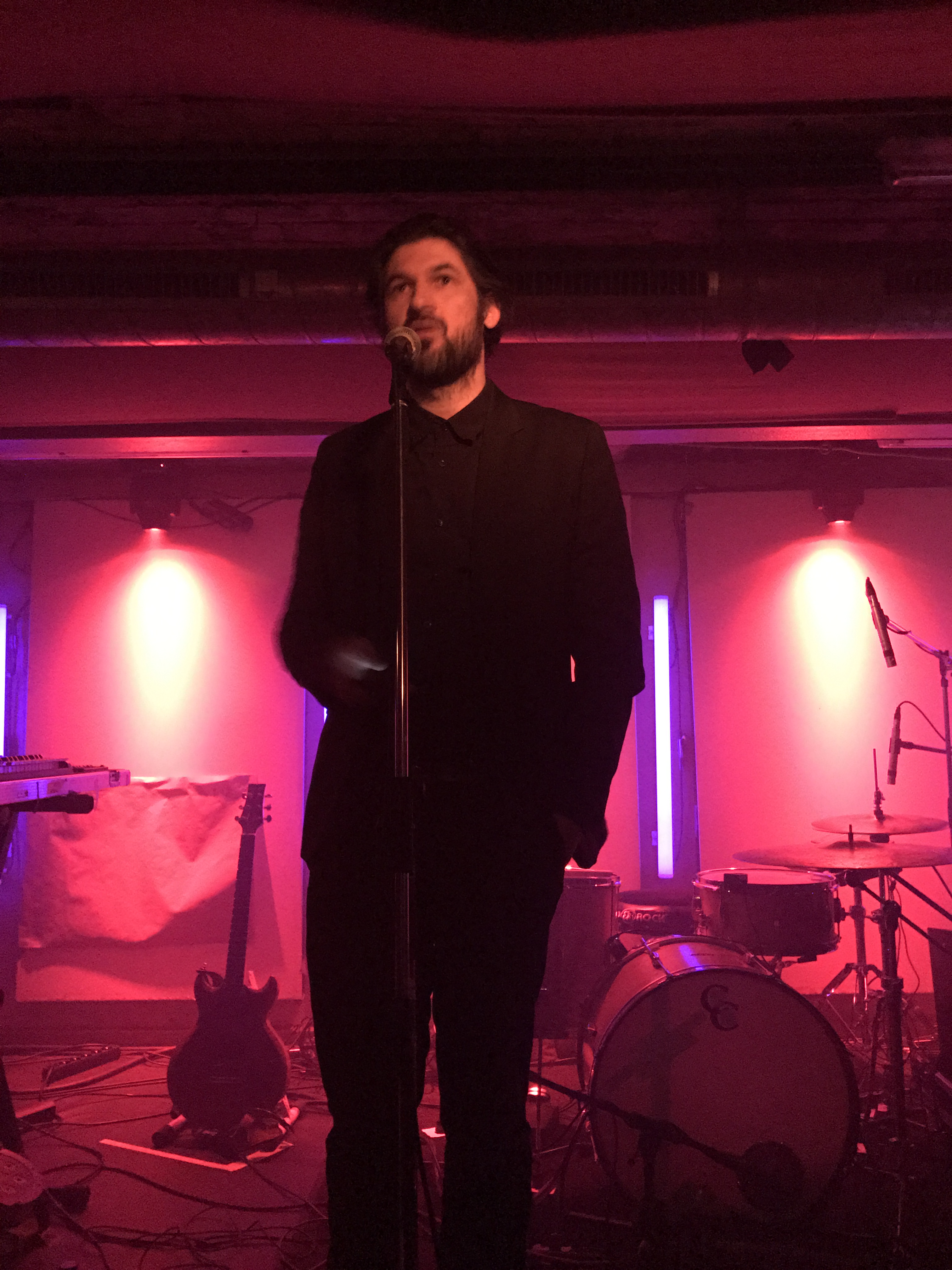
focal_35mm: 28
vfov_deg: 63.4
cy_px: 635
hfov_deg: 49.7
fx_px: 1027
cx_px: 476
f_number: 1.8
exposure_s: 1/4
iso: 500
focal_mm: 3.99
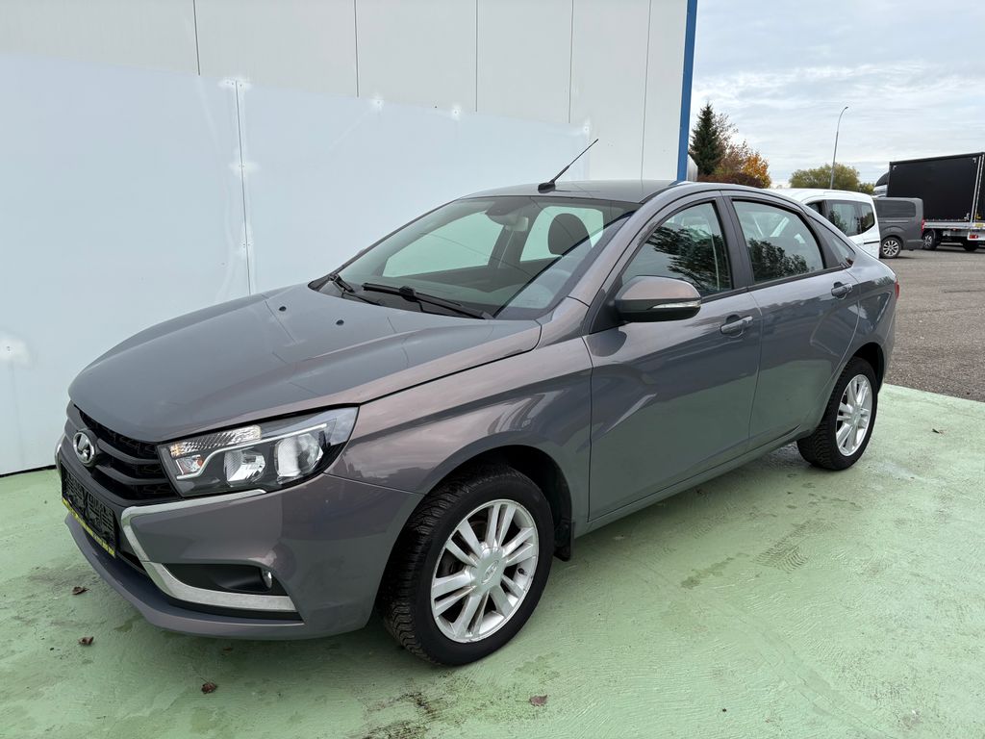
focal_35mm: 26
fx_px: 740
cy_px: 370
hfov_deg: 67.3
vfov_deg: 53.1
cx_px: 492
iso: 50
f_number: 1.6
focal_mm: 5.96
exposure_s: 1/1626
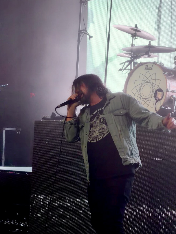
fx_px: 678
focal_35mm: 100
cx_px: 88
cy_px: 117
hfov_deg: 14.8
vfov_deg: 19.6
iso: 250
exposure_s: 1/121
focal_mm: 16.89
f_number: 2.8
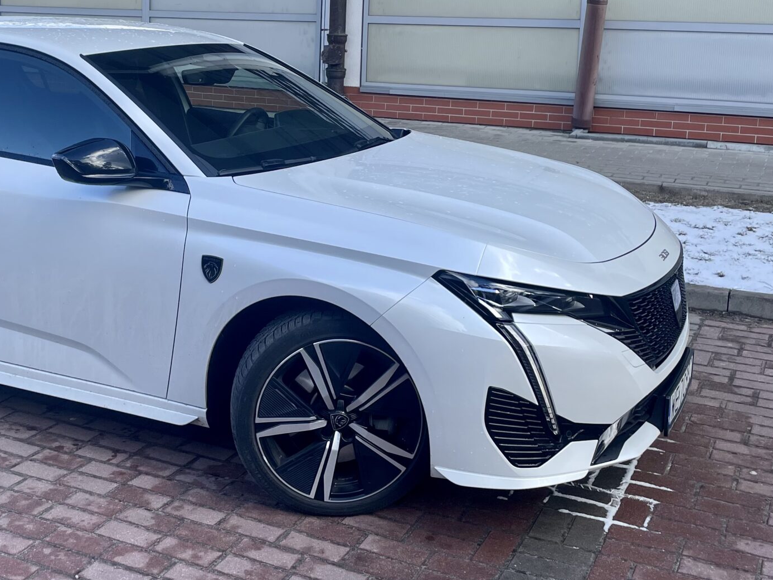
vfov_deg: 29.9
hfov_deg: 39.3
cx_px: 273
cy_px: 158
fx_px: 1072
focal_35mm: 48
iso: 32
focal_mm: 4.2
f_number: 1.6
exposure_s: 1/824
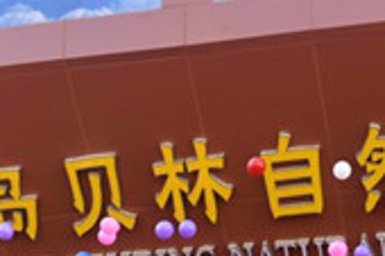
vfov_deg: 10.0
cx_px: 242
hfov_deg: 15.5
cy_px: 413
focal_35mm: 132
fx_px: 1410
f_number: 4
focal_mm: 40
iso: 100
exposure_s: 1/160
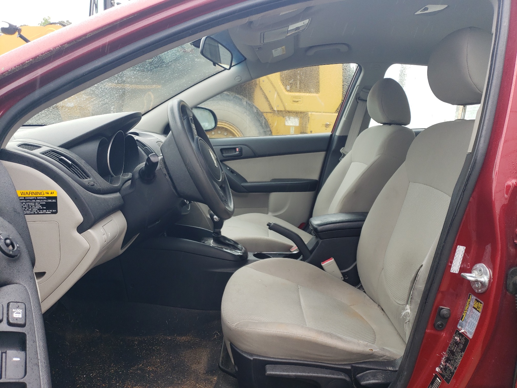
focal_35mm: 26
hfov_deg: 67.3
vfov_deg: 53.1
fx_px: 388
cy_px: 194
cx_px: 258
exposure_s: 1/172
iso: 50
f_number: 1.5
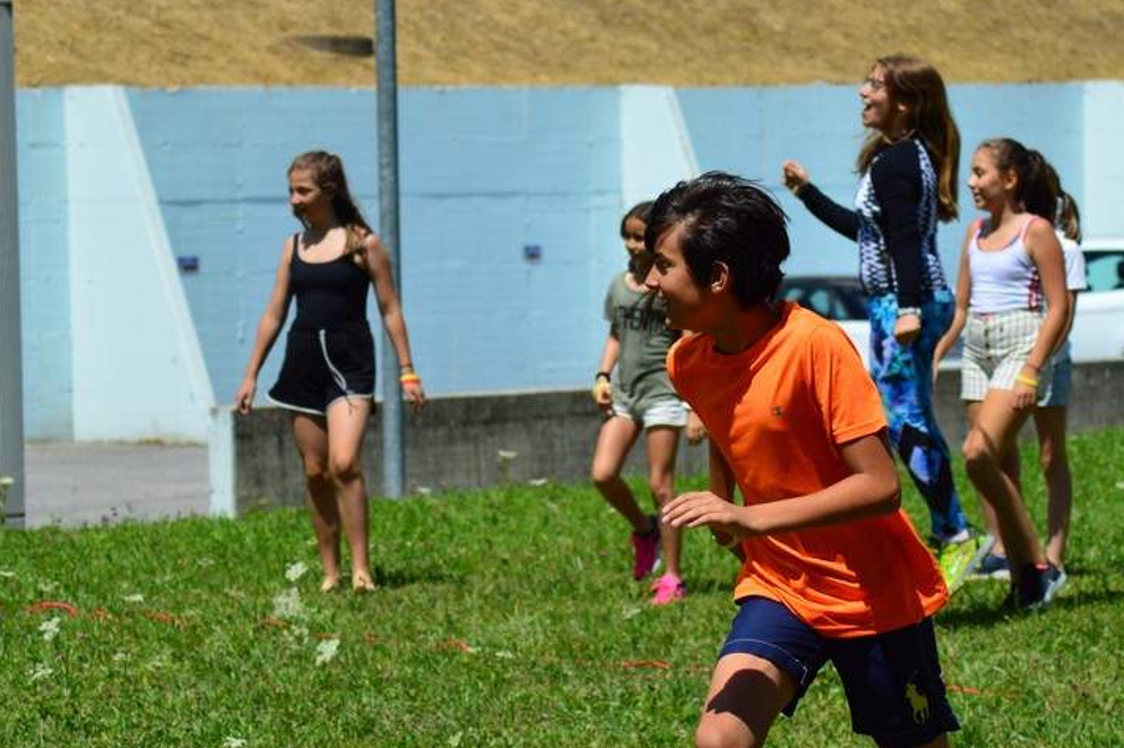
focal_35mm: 211
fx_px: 6582
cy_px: 413
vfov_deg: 6.5
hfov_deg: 9.8
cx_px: 725
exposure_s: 1/2000
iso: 400
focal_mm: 98
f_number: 7.1
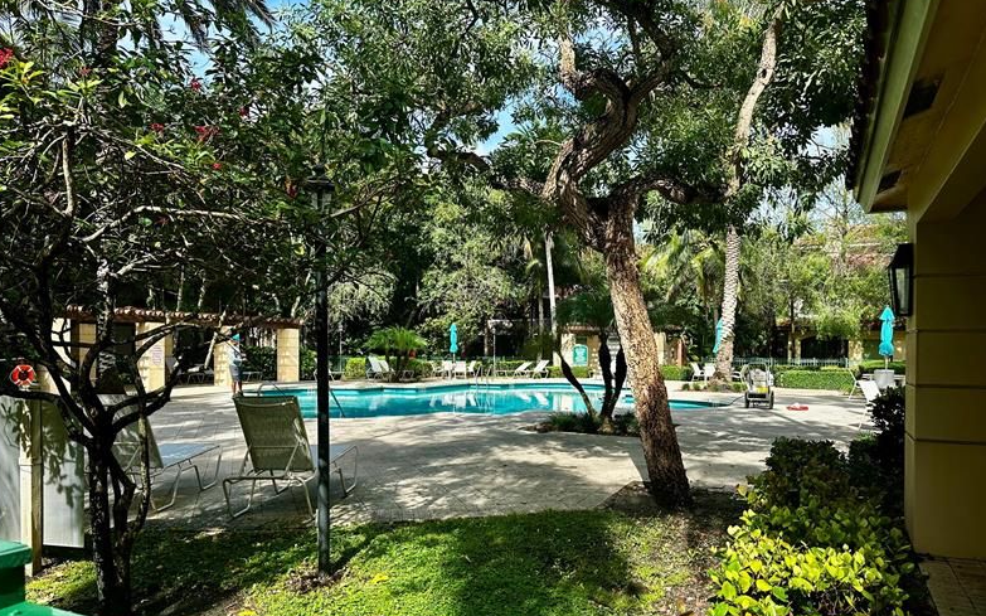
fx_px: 699
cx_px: 486
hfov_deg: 70.4
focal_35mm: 26
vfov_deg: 47.4
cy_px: 360
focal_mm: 6.86
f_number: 1.78
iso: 80
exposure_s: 1/1517
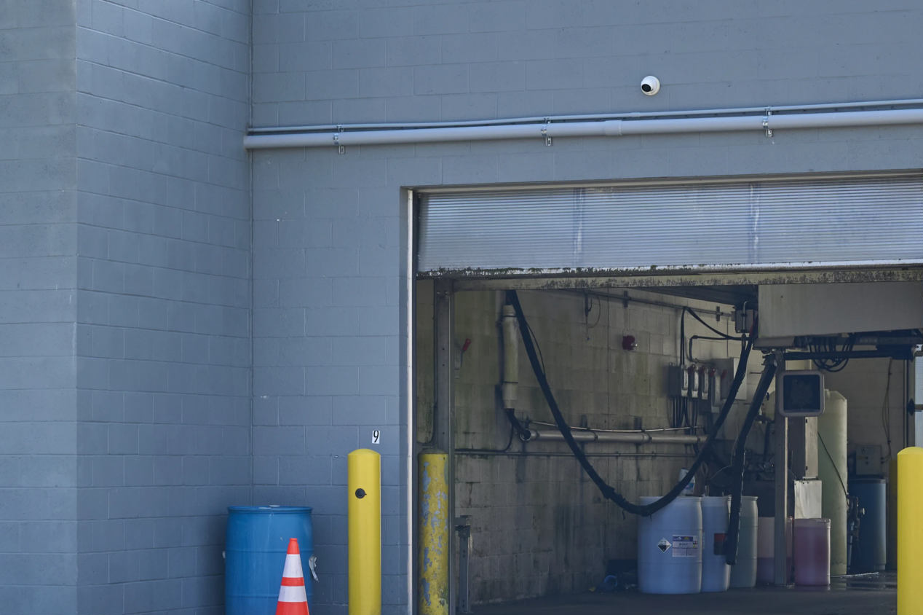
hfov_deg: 18.4
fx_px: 2844
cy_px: 312
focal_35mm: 111
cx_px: 547
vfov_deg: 12.3
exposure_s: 1/160
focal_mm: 55
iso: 200
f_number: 7.1
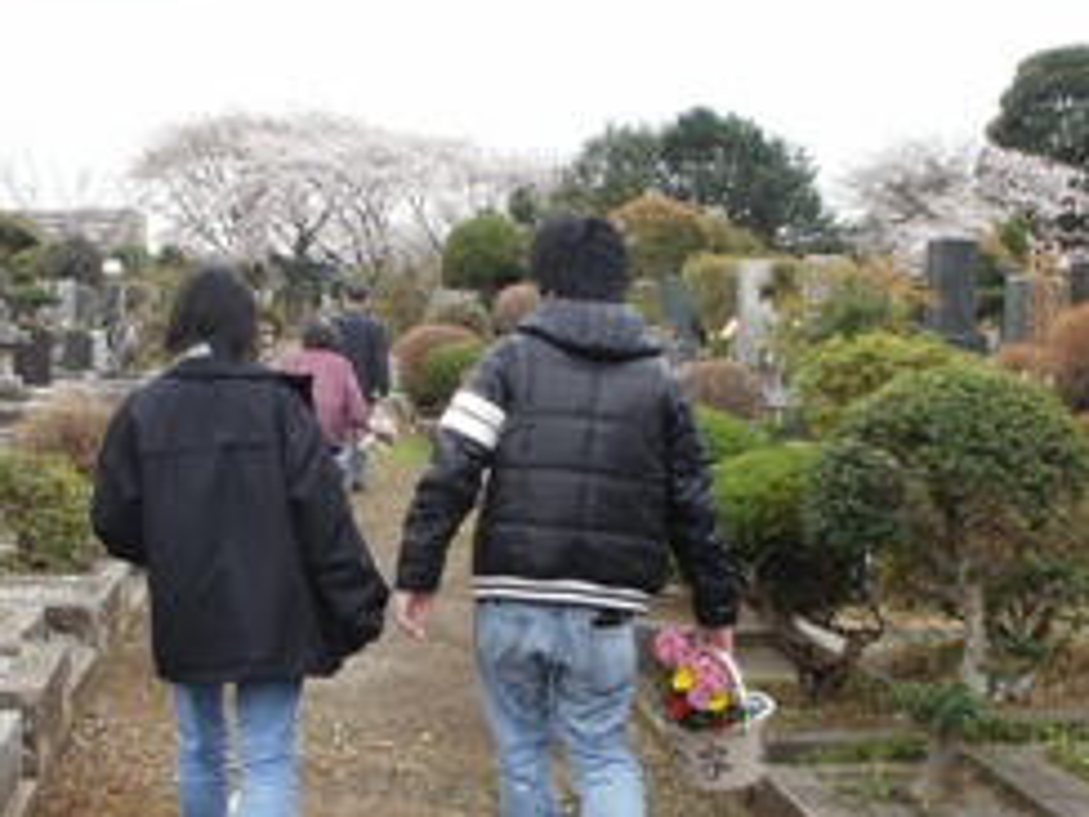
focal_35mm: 59
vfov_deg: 24.8
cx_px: 428
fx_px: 1856
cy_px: 460
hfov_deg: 32.6
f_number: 5.6
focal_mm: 6.3
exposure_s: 1/125
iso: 100
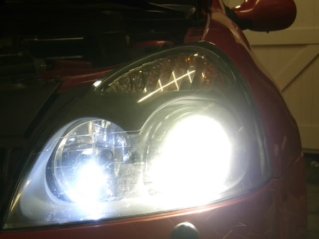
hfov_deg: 30.0
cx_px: 96
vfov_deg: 22.8
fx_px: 590
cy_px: 172
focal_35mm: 64
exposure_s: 1/19
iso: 50
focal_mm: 7.5
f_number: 2.7
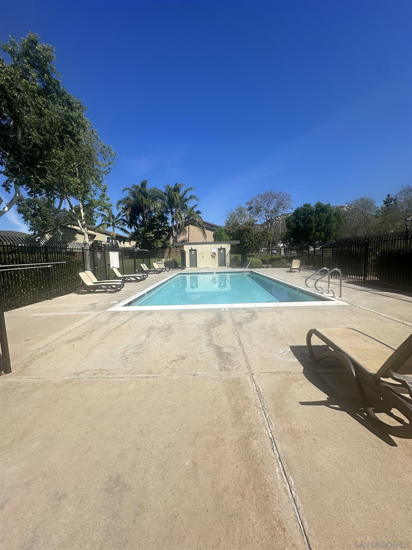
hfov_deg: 85.7
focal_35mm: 14
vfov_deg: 102.1
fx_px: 222
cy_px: 275
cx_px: 206
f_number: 2.2
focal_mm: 2.22
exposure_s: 1/2882
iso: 50
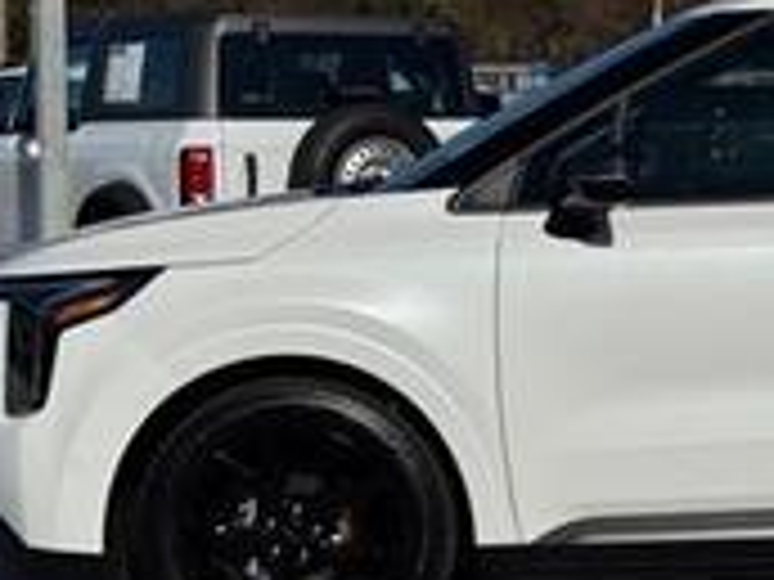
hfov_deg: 13.6
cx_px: 945
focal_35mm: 141
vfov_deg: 10.5
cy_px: 342
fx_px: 3153
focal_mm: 6.76
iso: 64
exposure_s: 1/15385
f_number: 1.78
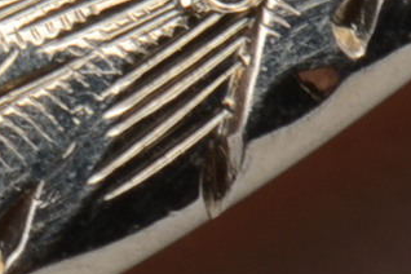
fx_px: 11243
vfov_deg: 1.4
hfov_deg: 2.1
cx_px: -818
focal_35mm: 985
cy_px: 85
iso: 200
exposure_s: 1/125
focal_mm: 85
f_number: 20
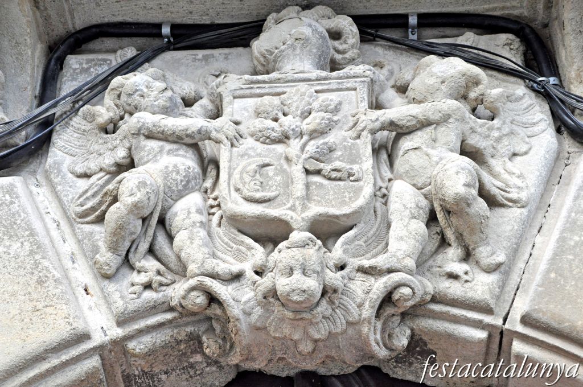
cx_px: 292
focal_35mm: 72
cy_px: 194
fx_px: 1165
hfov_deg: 28.1
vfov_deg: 18.9
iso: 1000
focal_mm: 48
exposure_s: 1/250
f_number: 8
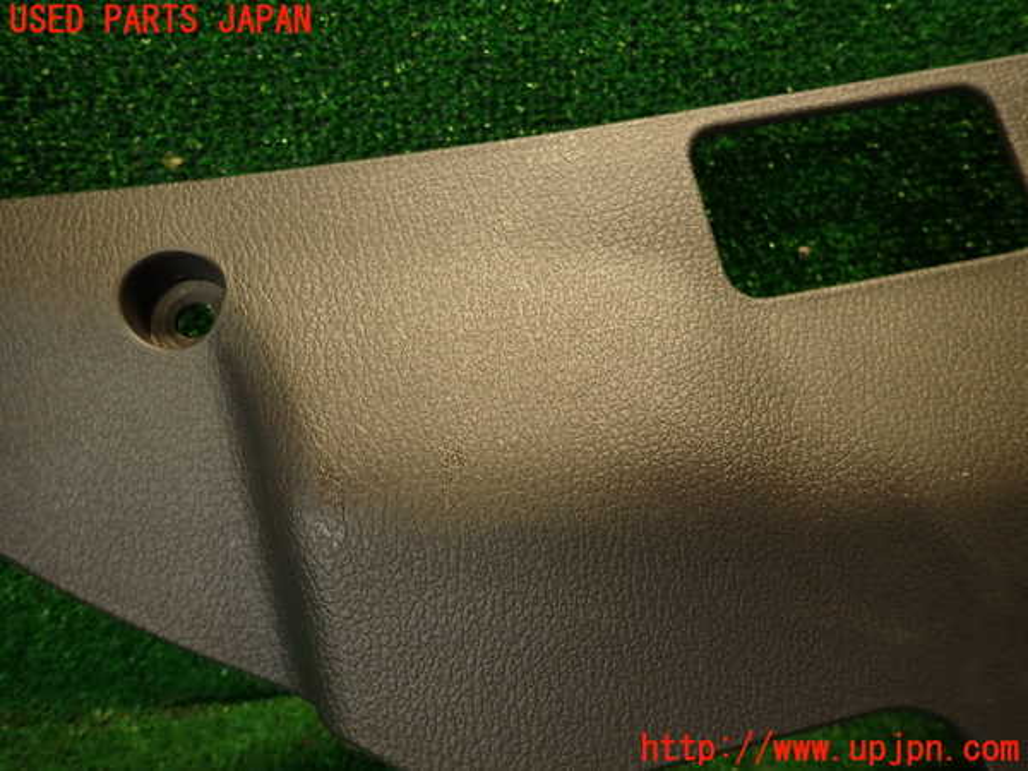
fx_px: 742
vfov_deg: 54.9
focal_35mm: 25
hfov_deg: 69.4
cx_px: 514
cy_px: 386
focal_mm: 4.5
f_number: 2
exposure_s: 1/40
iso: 200
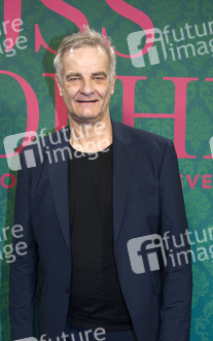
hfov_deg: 18.9
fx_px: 641
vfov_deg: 29.7
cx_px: 86
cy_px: 198
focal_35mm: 69
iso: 1600
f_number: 5.6
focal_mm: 56
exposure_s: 1/160
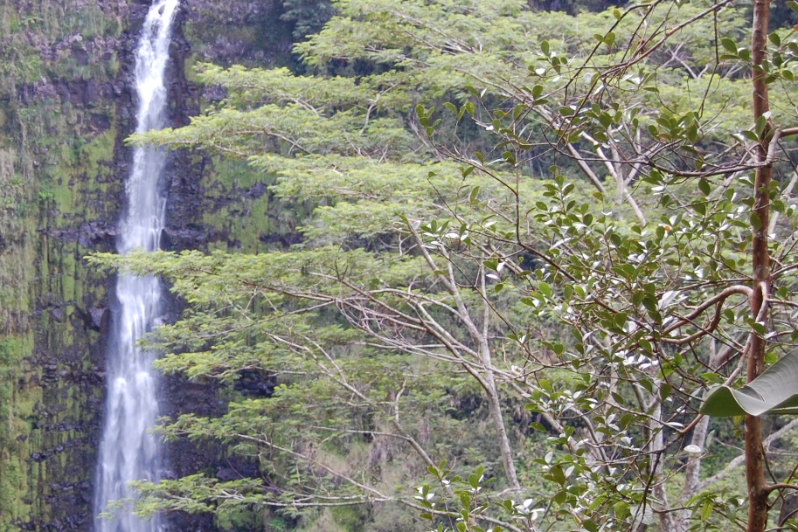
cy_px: 326
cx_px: 154
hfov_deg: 19.2
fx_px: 2328
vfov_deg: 13.0
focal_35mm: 105
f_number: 5.6
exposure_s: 1/125
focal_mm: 40
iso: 280
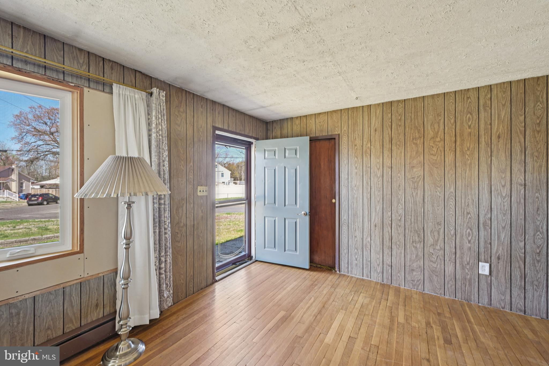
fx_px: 213
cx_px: 274
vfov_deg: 81.2
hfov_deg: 104.3
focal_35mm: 14
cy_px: 183
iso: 220
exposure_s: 1/15
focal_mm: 14
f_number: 8
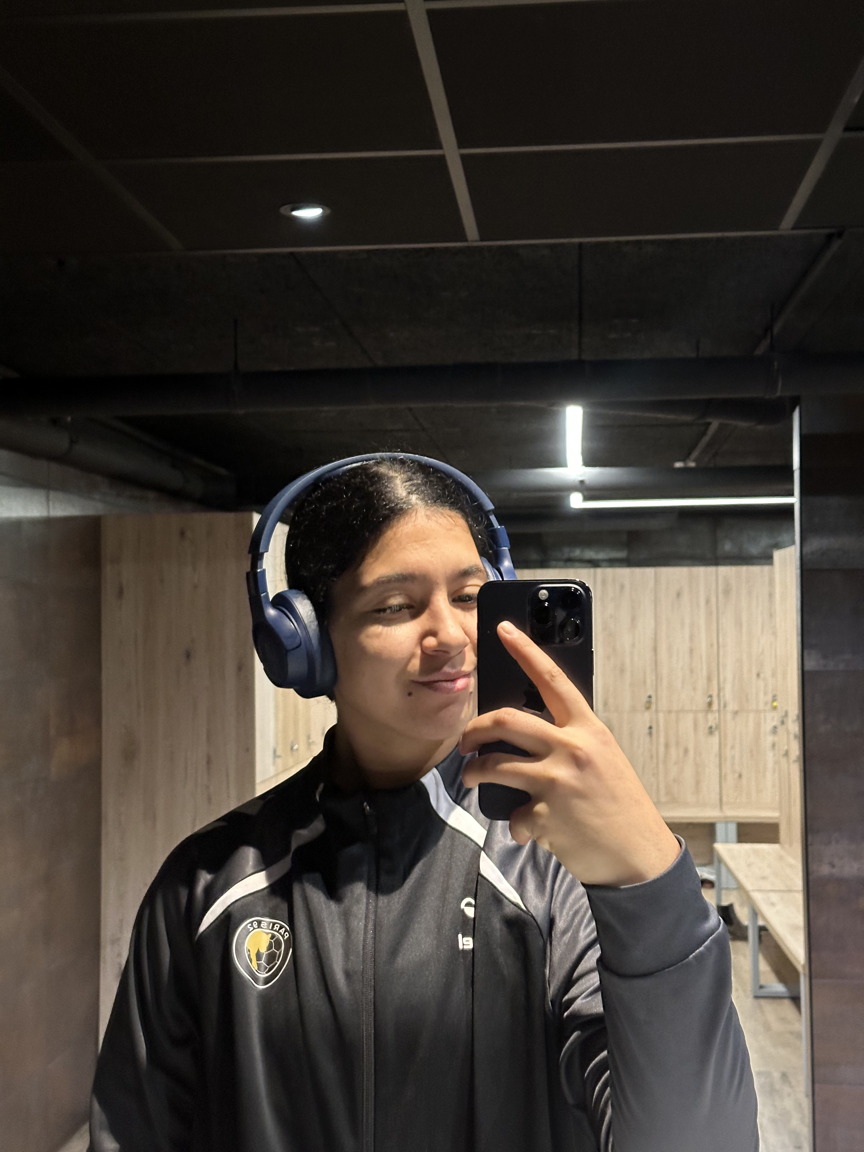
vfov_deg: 39.7
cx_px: 432
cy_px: 576
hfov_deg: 30.3
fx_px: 1597
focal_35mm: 48
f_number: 1.78
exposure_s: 1/25
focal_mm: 6.86
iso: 400
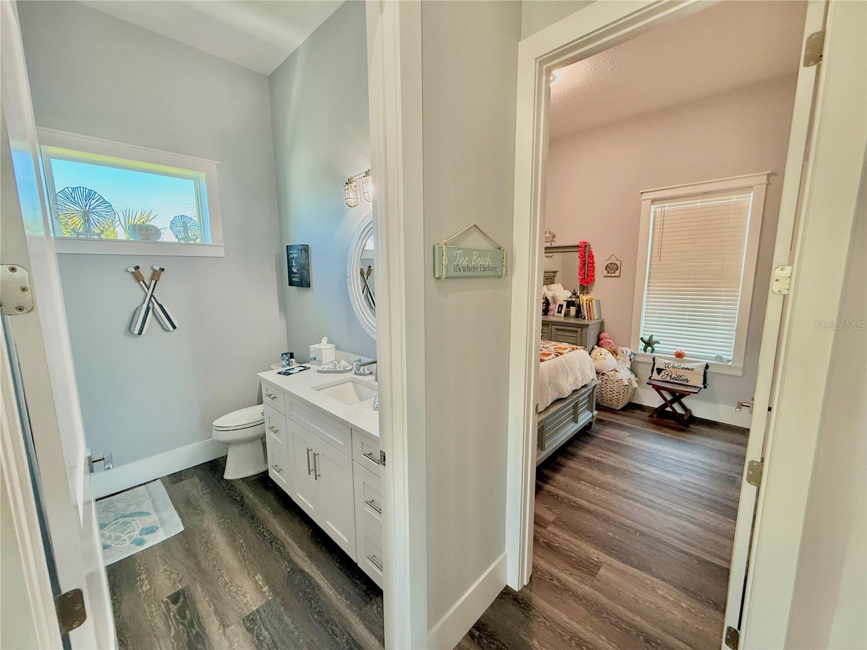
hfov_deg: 102.1
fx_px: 351
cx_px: 434
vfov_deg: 85.7
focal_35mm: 14
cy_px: 325
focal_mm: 2.22
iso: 320
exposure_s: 1/120
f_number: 2.2
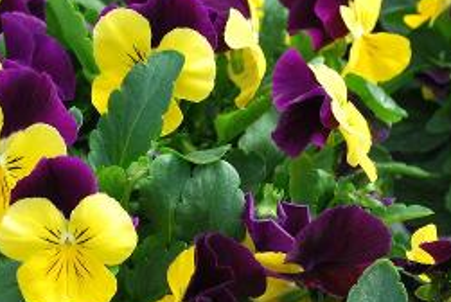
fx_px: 1380
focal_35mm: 110
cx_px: 205
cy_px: 191
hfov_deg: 18.6
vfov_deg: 12.5
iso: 110
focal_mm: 46
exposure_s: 1/60
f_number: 8
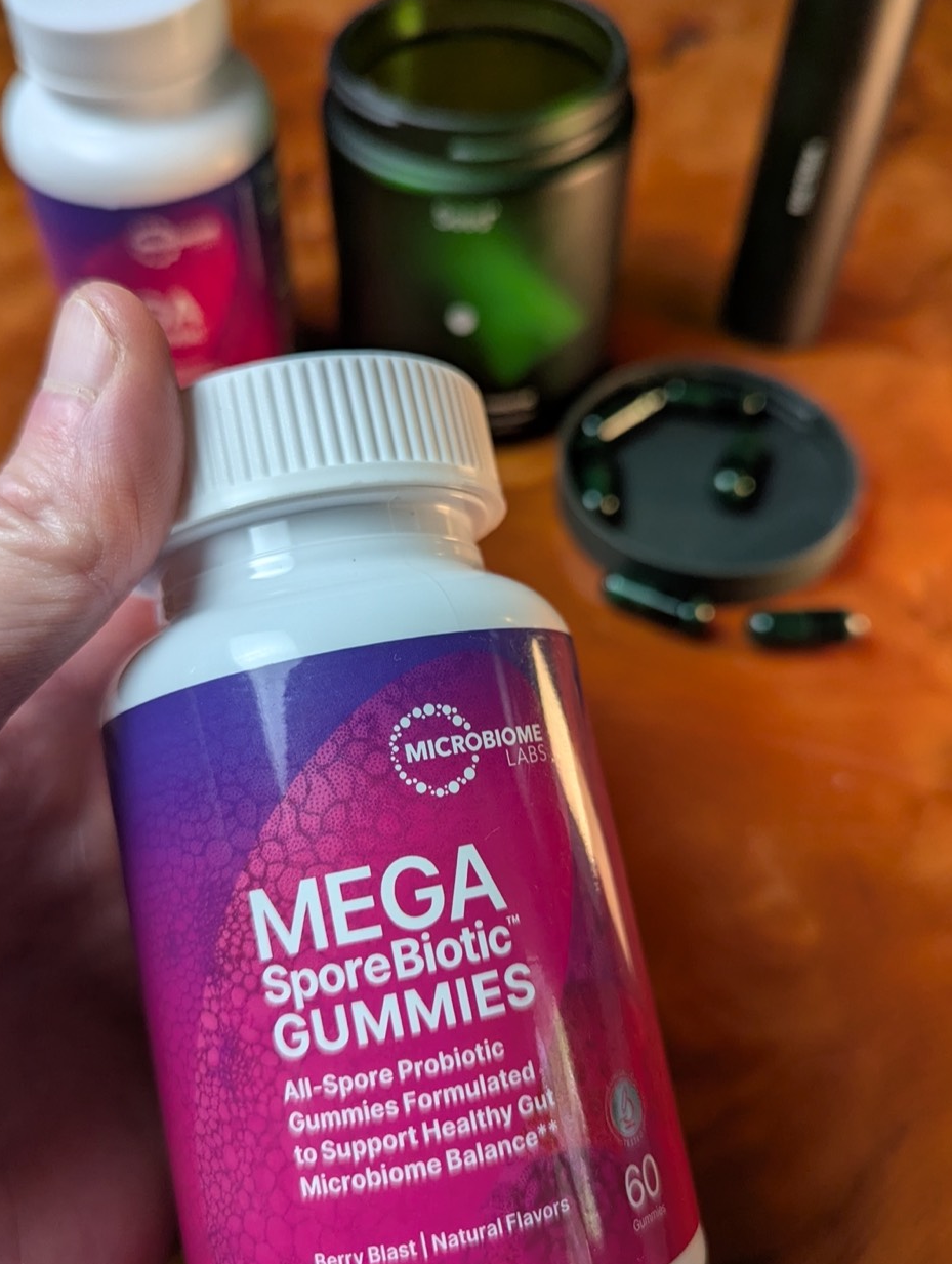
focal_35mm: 31
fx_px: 1133
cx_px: 429
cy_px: 669
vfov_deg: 58.2
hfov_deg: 45.5
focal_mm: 6.81
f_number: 1.85
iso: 351
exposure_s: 1/295
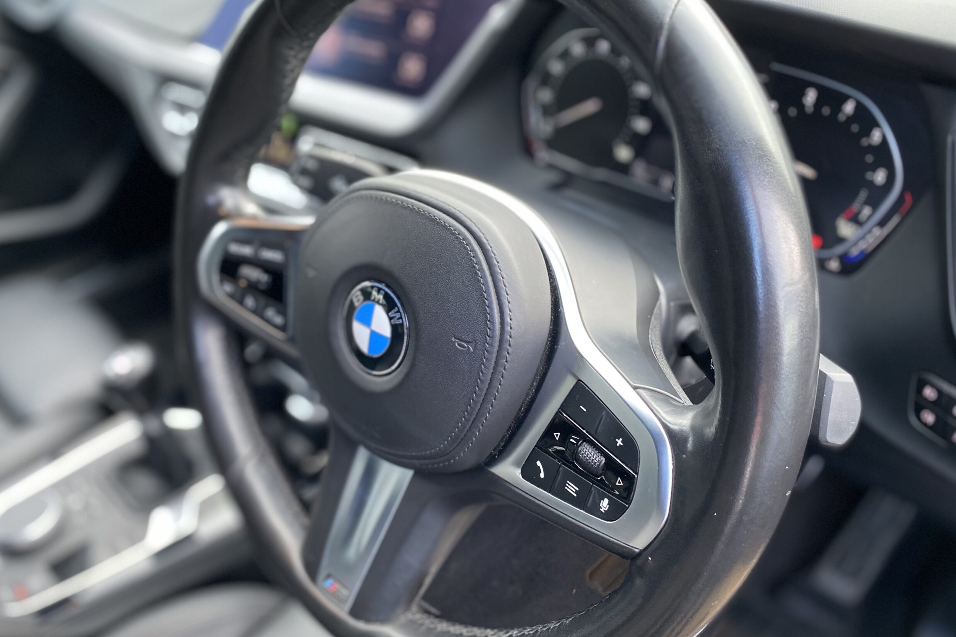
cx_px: 464
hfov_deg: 65.5
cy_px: 315
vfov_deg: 46.4
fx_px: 743
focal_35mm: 28
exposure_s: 1/50
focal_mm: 4.25
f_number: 1.8
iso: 250
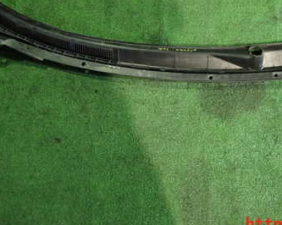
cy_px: 46
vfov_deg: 33.2
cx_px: 183
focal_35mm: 44
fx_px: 367
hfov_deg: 41.6
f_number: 2
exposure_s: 1/30
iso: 800
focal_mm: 4.5
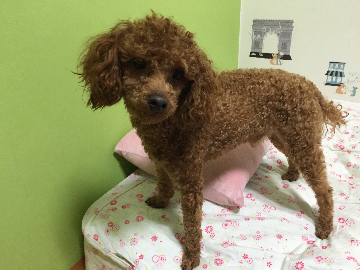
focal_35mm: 29
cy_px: 135
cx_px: 180
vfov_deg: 48.2
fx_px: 302
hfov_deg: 61.7
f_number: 2.2
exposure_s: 1/30
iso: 160
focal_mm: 4.15
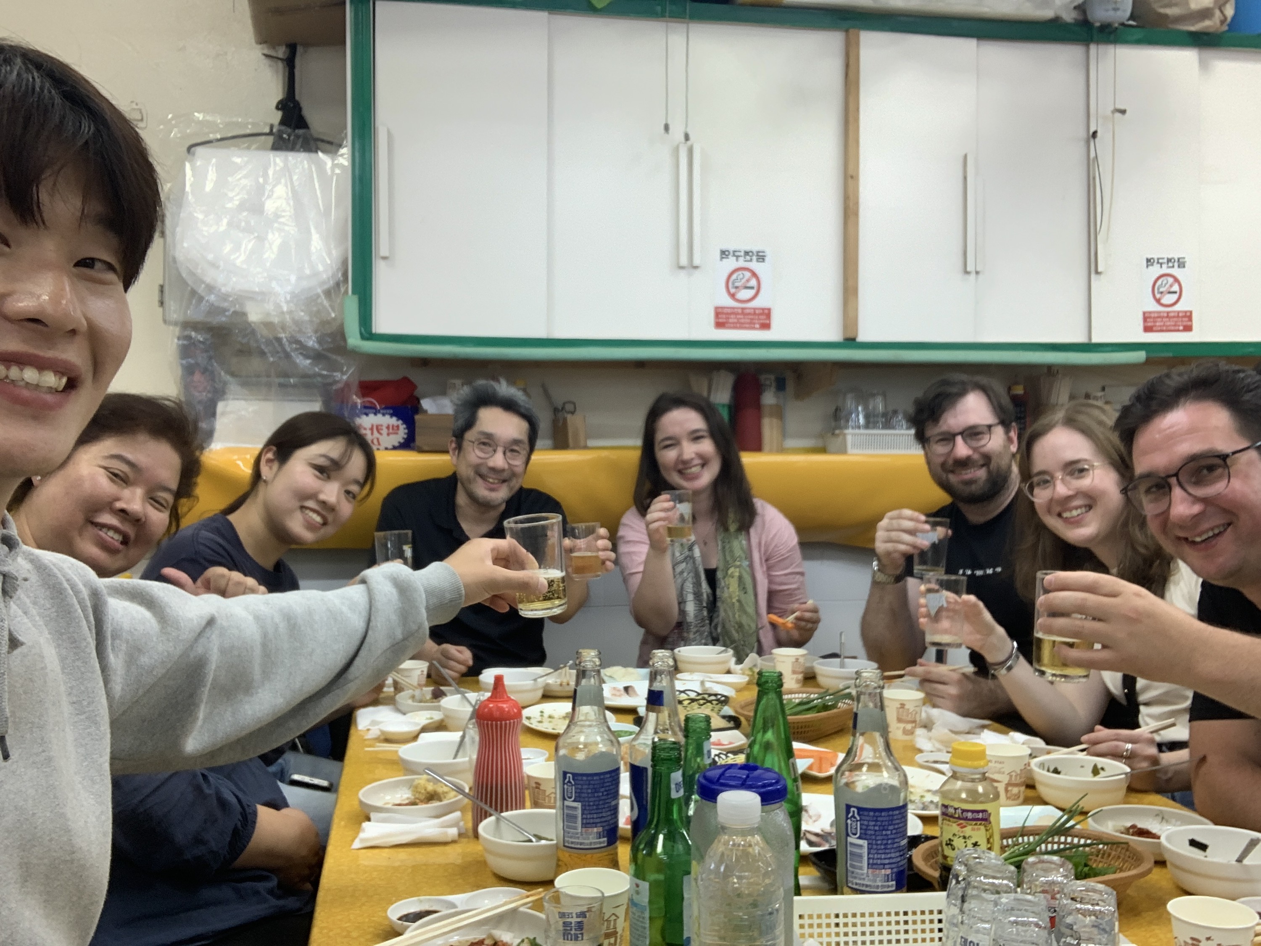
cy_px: 473
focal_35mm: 32
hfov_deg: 56.8
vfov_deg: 44.2
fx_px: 1166
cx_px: 630
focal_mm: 2.87
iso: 64
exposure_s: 1/60
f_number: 2.2
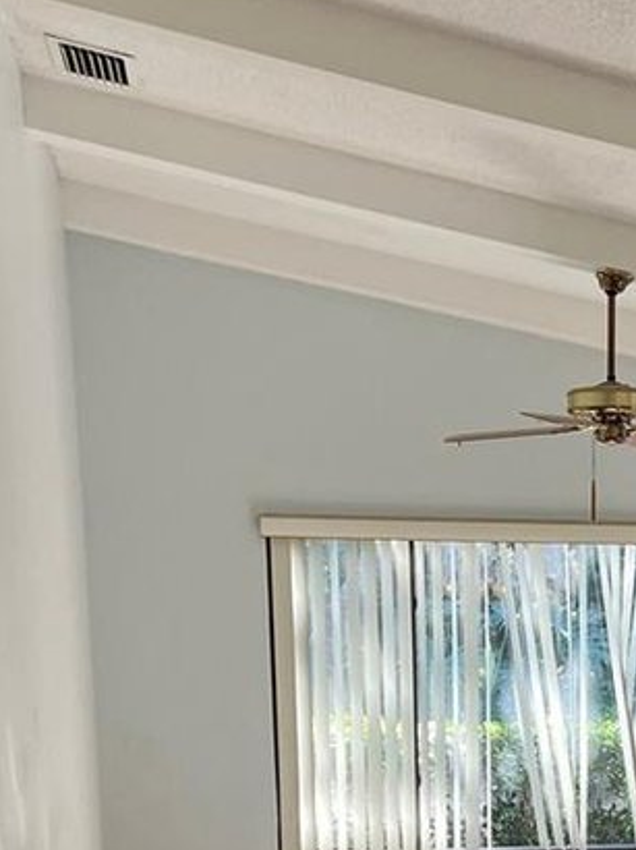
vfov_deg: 24.7
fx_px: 1766
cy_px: 988
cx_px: 627
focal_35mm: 72
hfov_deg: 19.8
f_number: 1.5
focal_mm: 5.7
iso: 100
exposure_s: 1/120
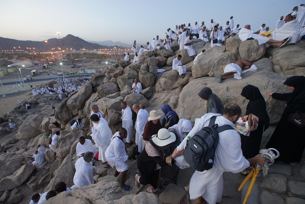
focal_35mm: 16
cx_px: 152
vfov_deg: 73.7
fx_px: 136
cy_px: 102
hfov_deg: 96.7
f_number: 6.3
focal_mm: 16
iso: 2500
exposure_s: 1/60
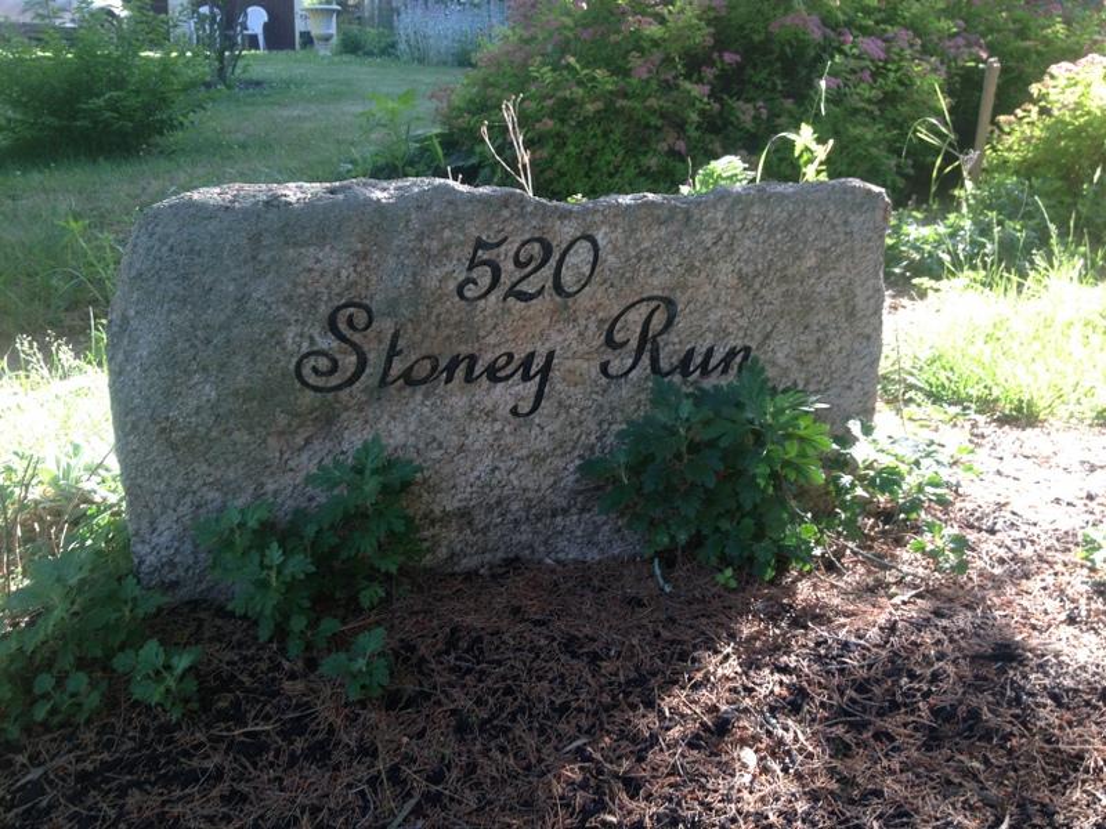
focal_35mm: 35
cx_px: 553
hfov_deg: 52.6
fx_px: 1118
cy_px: 414
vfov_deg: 40.7
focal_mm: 4.28
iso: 80
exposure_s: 1/120
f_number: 2.4
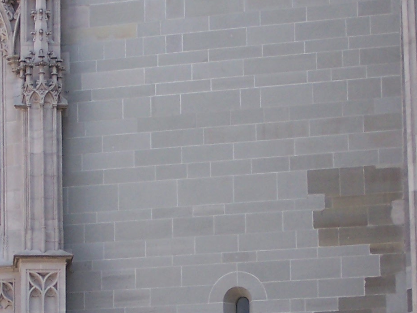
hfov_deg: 12.1
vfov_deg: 9.1
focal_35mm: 163
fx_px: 1964
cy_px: 243
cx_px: 184
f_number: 3.1
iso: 80
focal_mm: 9.8
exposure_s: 1/500
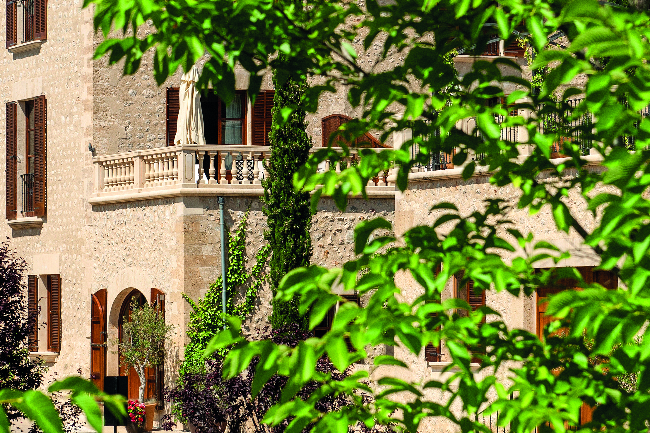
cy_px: 137
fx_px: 2853
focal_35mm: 158
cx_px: 280
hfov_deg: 13.0
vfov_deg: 8.7
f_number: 5.6
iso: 200
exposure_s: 1/1000
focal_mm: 58
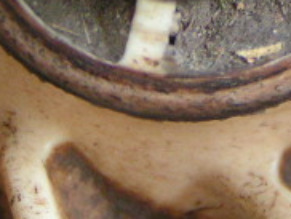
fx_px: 1860
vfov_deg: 6.6
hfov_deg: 8.9
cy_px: -134
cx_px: 225
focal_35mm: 221
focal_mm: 9.7
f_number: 3.2
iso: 200
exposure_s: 1/50
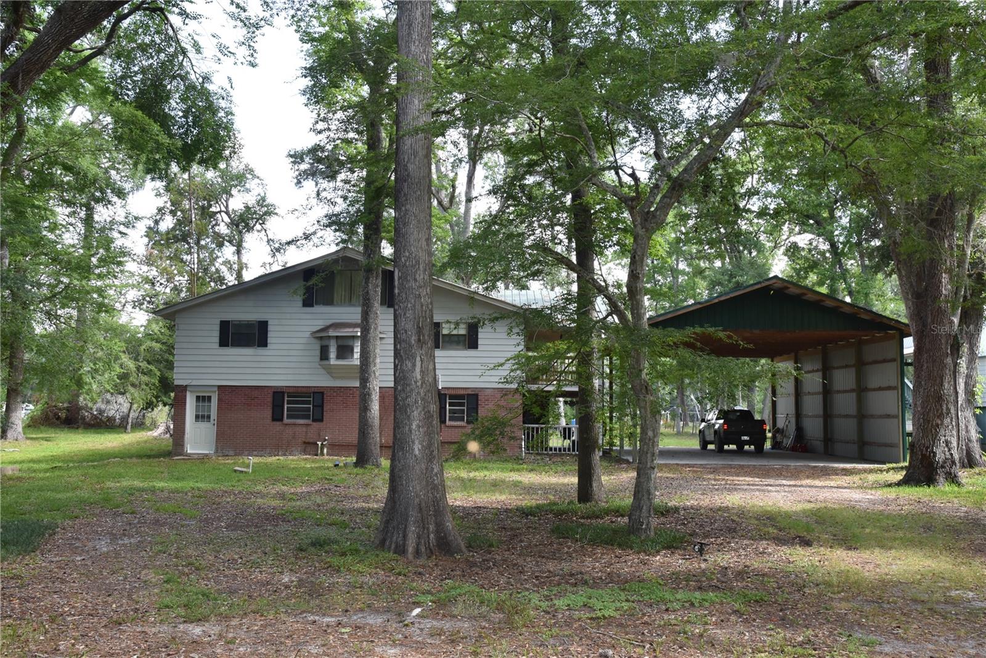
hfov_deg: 55.8
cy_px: 329
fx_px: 931
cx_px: 493
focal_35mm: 34
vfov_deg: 38.9
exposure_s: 1/200
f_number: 13
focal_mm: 34
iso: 1250
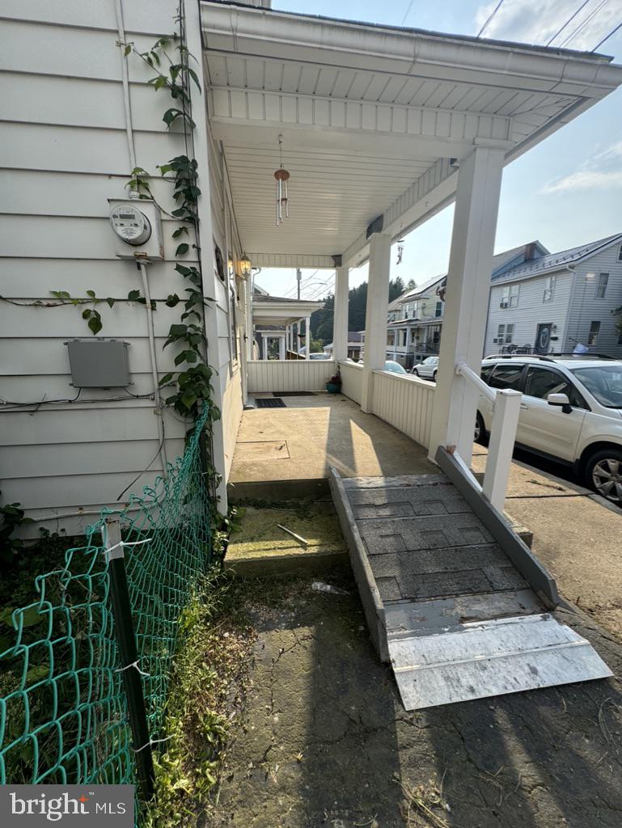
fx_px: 335
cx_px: 311
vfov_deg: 102.0
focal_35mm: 14
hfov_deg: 85.7
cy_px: 414
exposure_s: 1/756
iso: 40
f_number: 2.2
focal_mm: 2.22
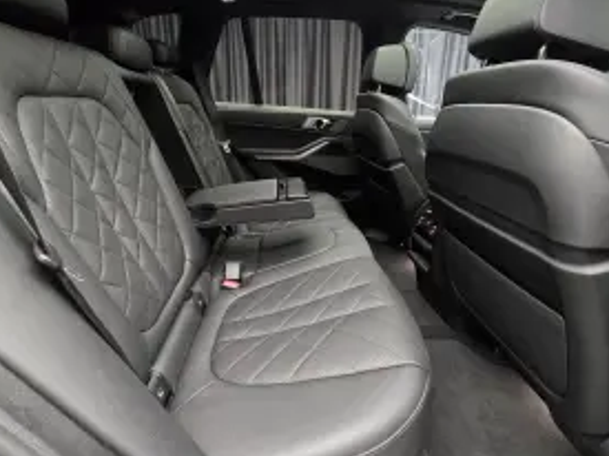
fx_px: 299
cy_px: 199
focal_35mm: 17
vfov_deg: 74.4
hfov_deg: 91.1
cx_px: 308
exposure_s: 1/61
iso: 1600
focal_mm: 2.2
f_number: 2.2
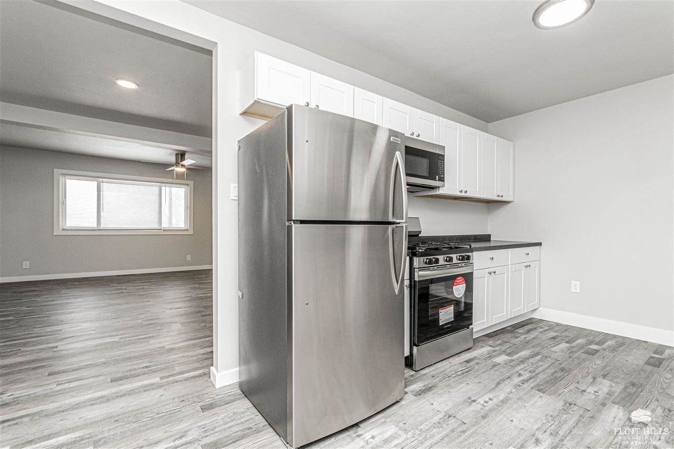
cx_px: 337
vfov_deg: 77.3
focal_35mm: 15
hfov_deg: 100.4
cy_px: 224
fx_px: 281
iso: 1800
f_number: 10
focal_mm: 10
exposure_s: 1/60
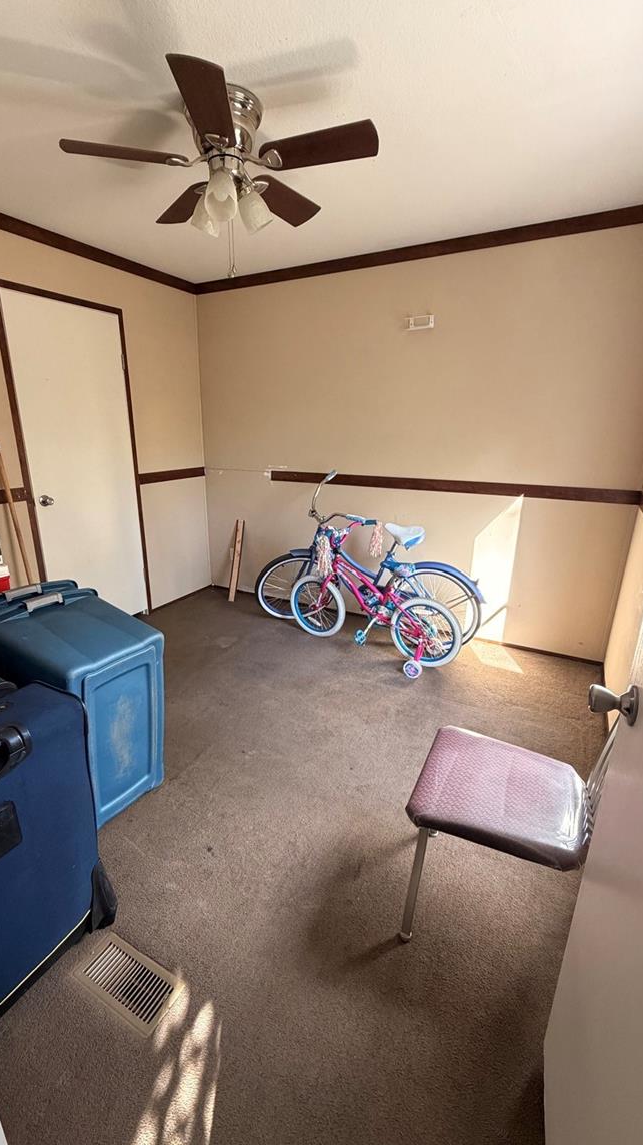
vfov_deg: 99.4
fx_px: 485
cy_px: 585
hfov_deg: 67.0
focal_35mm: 16
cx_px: 300
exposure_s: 1/91
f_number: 2.2
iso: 320
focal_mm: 2.22
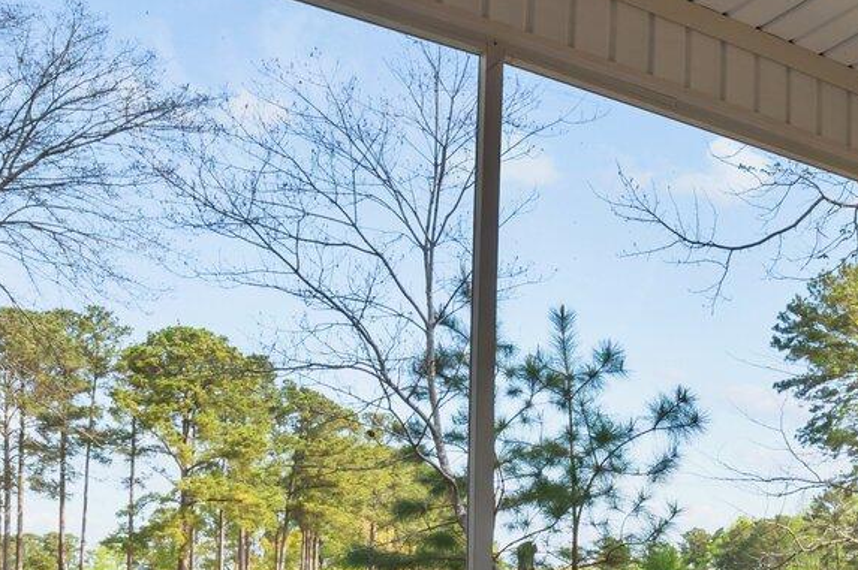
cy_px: 598
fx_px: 1191
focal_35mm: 50
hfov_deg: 35.4
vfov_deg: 25.3
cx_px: 880
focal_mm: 14
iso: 250
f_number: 8
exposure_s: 1/100
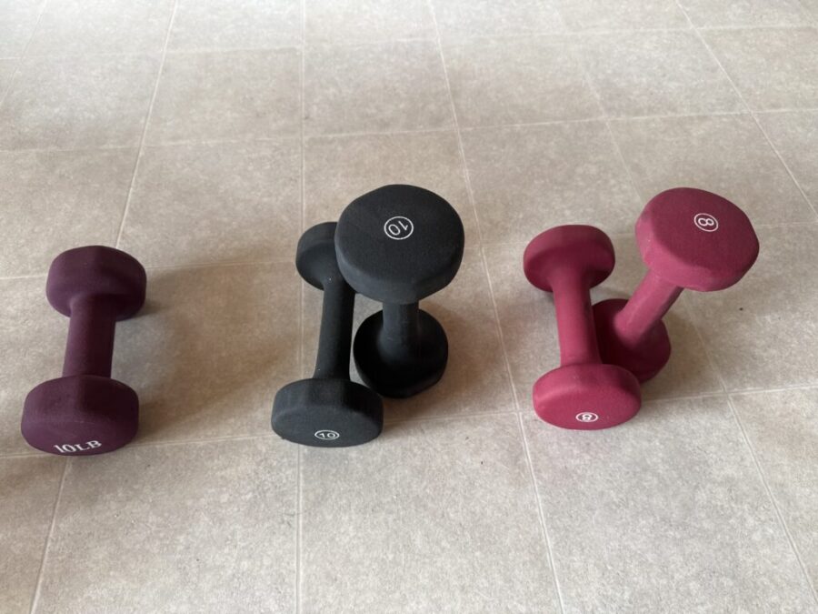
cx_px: 409
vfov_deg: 56.8
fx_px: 567
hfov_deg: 71.6
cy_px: 307
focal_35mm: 24
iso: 200
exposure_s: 1/77
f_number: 1.78
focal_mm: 6.76
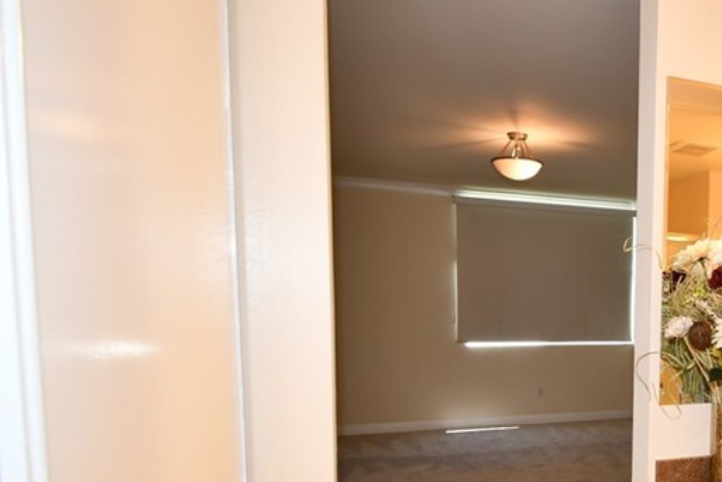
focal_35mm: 30
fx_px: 602
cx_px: 673
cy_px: 369
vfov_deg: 42.2
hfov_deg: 52.9
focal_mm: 10
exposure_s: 1/60
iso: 280
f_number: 4
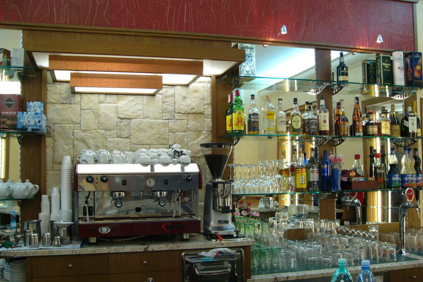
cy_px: 156
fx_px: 470
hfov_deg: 48.5
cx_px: 210
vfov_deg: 33.4
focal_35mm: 40
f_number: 2.8
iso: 200
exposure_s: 1/60
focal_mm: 6.3
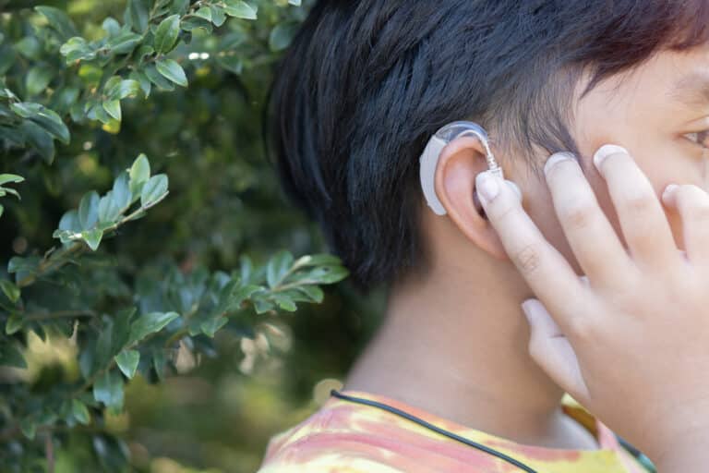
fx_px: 1329
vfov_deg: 20.2
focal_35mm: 68
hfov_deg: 29.9
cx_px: 354
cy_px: 236
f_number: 1.8
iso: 200
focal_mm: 45
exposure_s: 1/1250
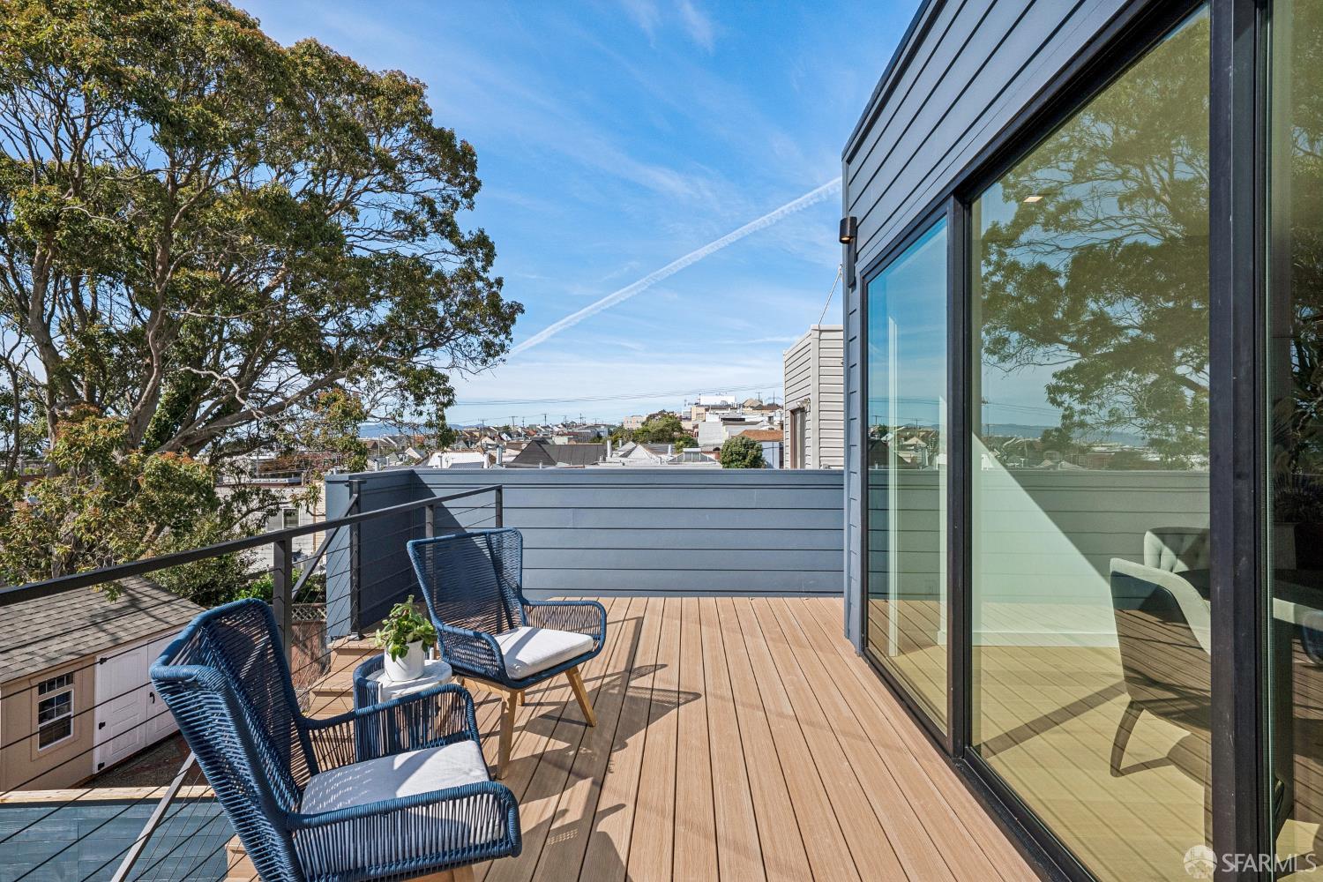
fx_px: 661
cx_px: 662
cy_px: 441
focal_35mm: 18
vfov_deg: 67.4
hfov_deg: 90.0
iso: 640
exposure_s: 1/1600
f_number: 8
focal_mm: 18
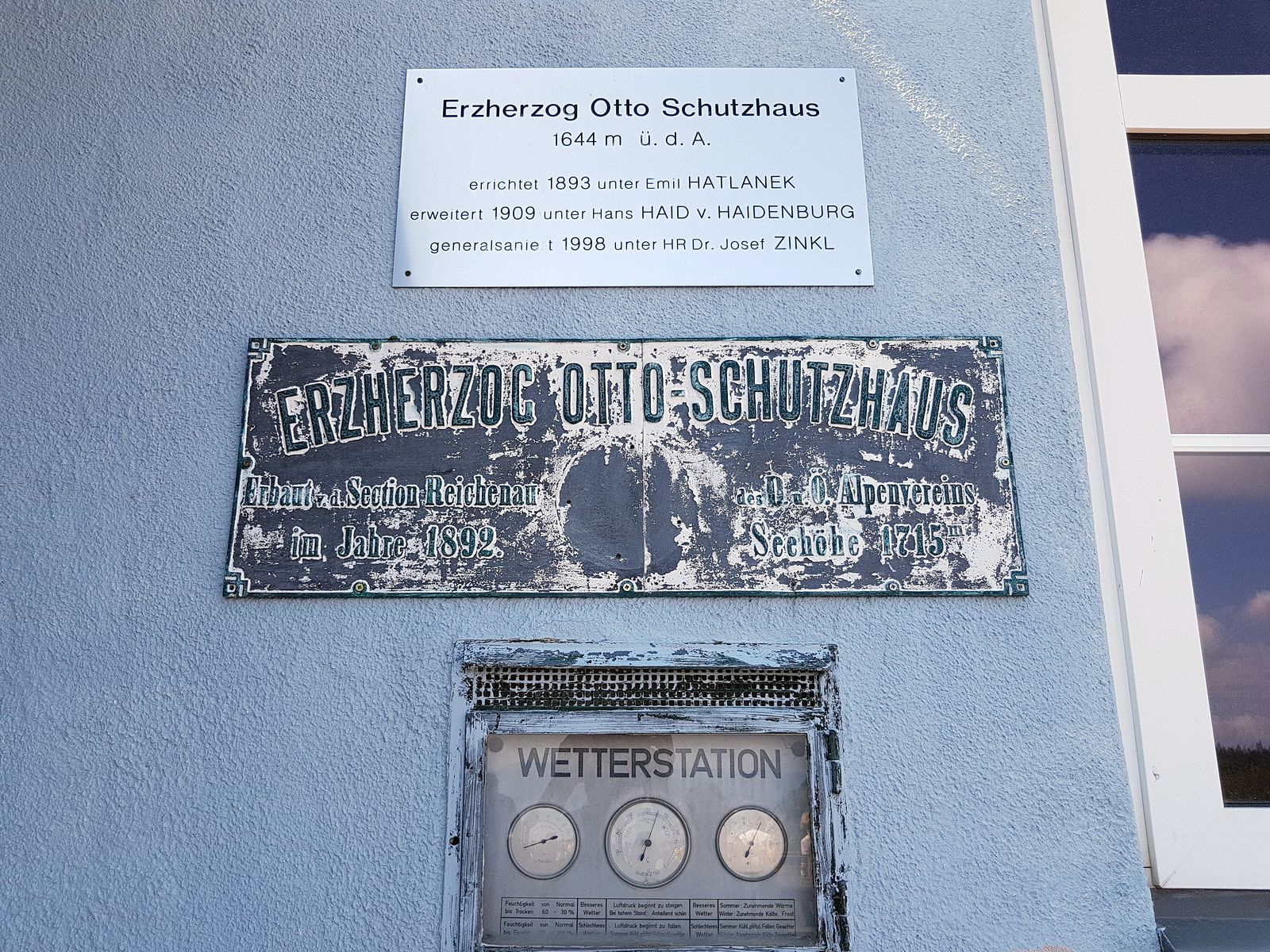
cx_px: 635
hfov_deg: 67.3
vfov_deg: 53.1
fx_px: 954
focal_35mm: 26
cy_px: 476
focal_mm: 4.2
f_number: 1.7
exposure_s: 1/830
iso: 50
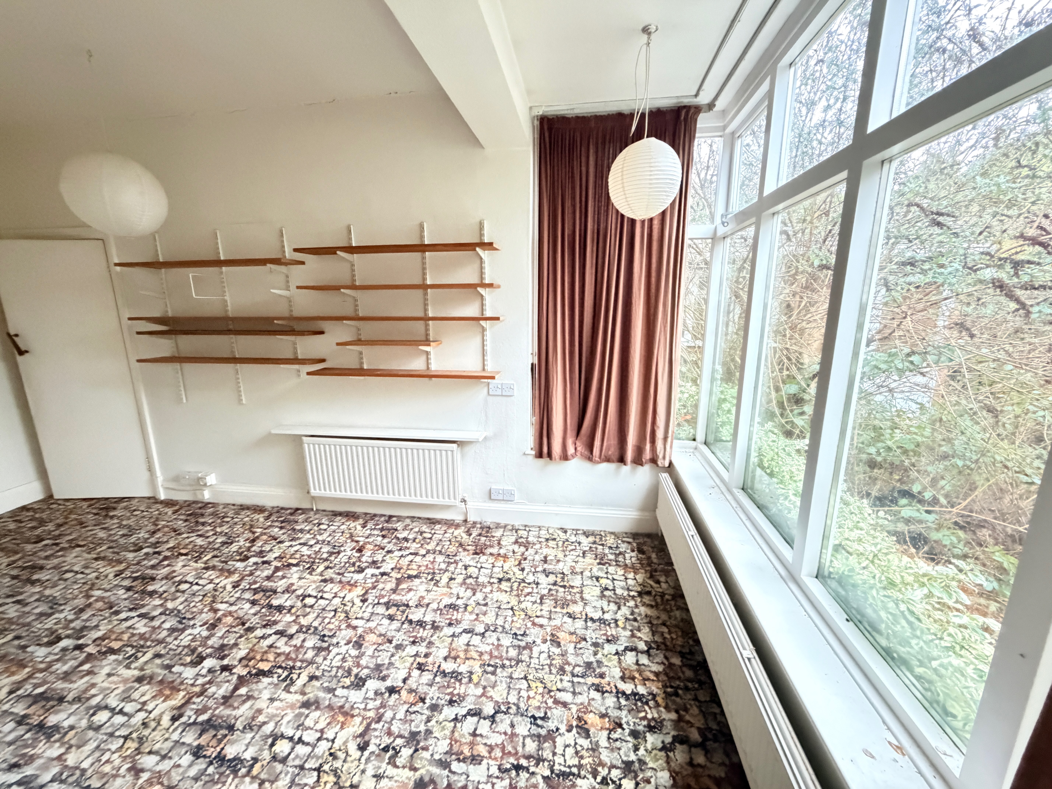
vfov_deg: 85.7
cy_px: 394
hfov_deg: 102.1
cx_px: 526
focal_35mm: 14
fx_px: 425
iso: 2000
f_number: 2.2
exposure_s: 1/30
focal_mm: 2.22
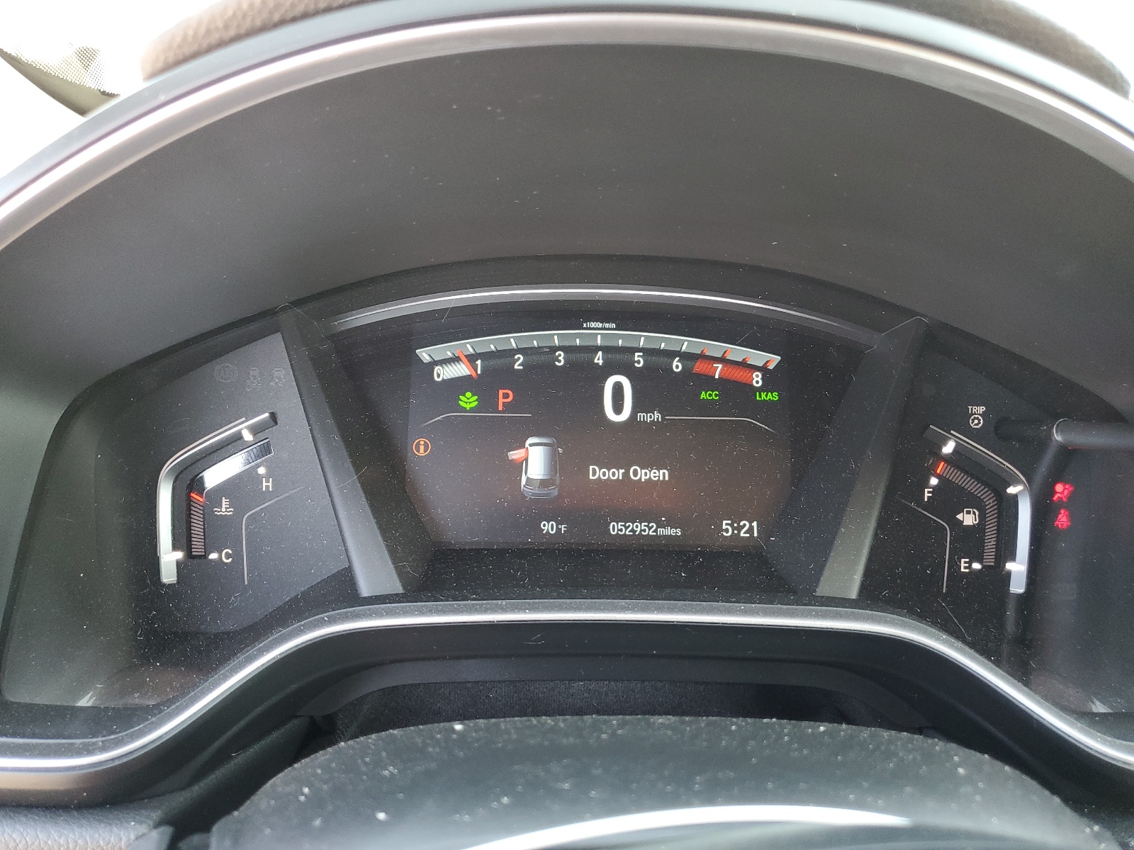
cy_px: 425
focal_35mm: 26
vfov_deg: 53.1
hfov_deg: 67.3
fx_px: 852
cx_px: 567
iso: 110
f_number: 1.5
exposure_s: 1/60.2
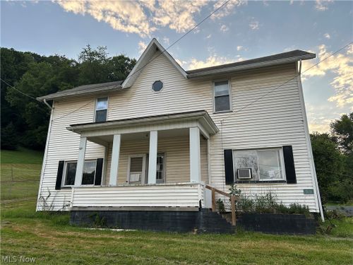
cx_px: 176
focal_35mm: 26
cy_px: 132
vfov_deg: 53.1
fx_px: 265
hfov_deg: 67.3
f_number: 1.5
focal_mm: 5.7
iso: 50
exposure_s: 1/516
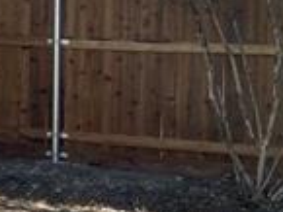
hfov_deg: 9.0
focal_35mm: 183
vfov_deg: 8.1
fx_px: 1497
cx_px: -529
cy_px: -39
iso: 32
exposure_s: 1/1543
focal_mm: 4.25
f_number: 1.8
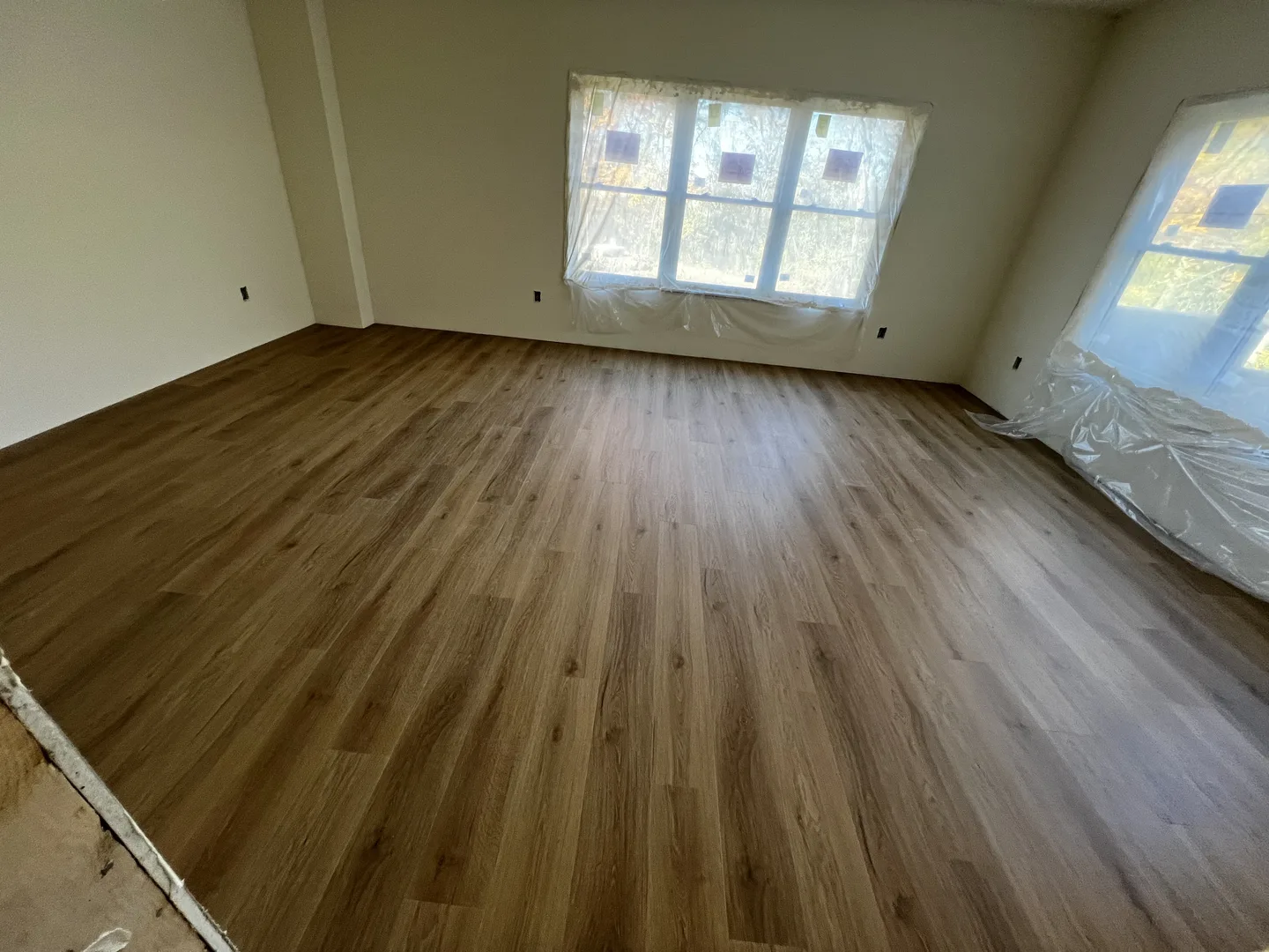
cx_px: 634
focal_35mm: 13
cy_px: 476
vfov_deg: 89.9
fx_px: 477
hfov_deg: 106.2
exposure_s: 1/120
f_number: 1.8
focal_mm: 1.57
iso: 200
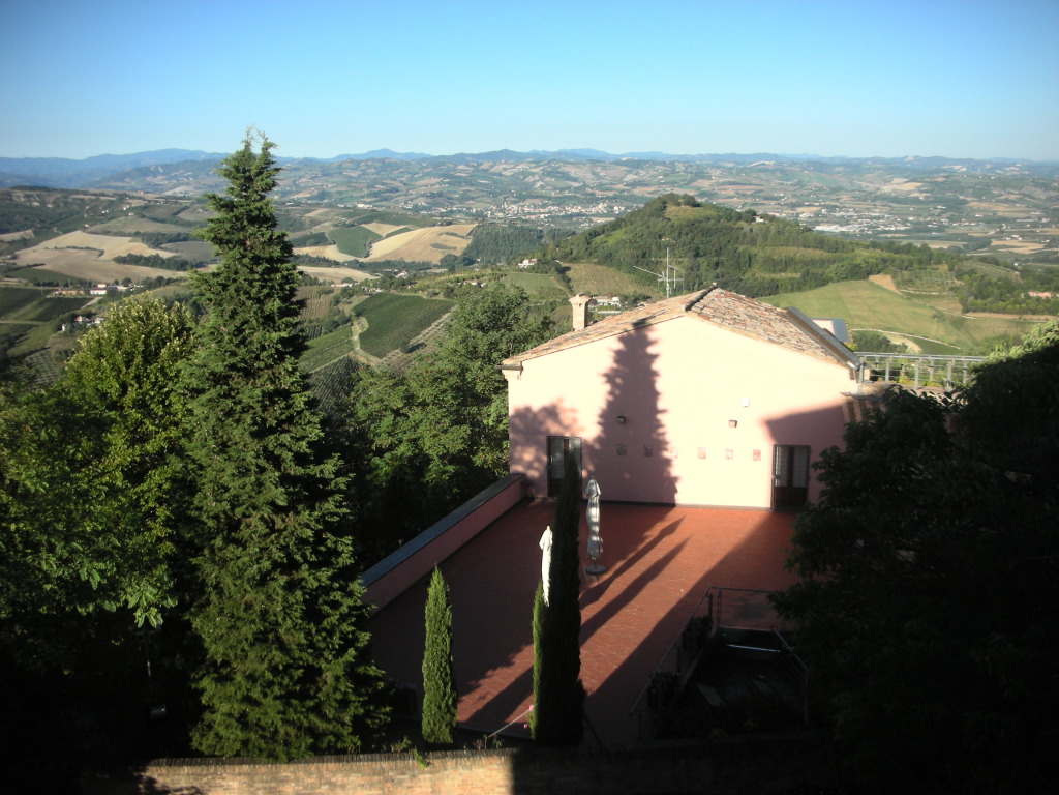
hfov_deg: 52.6
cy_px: 398
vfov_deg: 40.7
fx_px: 1071
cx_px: 530
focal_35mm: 35
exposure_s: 1/461
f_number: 3
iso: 50
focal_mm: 5.8
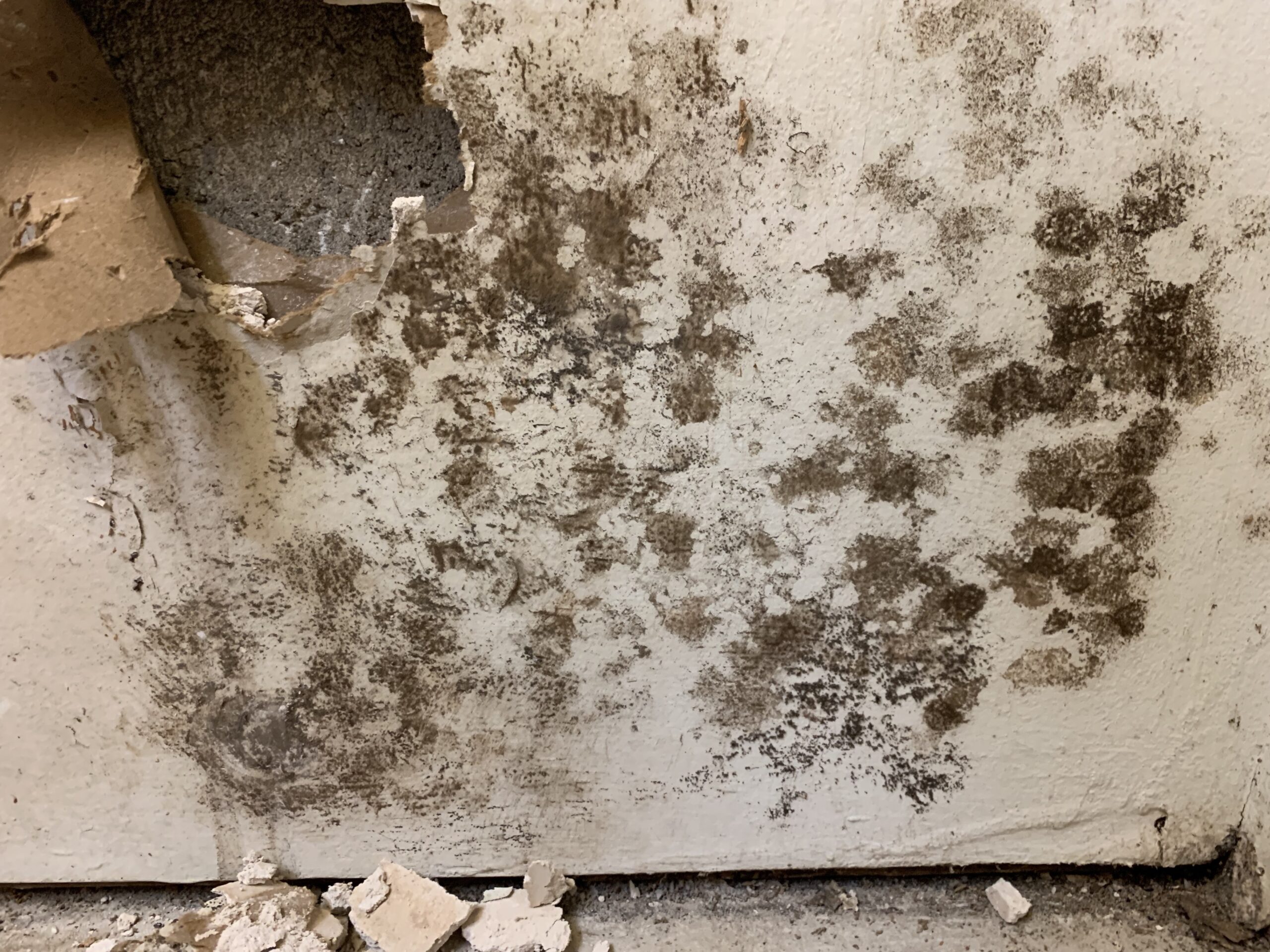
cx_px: 635
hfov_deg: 67.3
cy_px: 476
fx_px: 954
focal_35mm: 26
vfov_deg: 53.1
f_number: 1.8
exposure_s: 1/40
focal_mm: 4.25
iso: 320
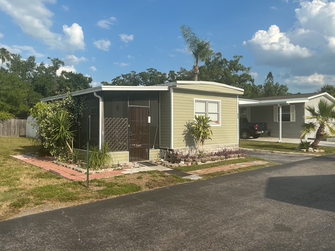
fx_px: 281
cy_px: 126
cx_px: 168
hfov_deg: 61.7
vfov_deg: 48.2
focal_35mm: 29
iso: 25
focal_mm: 3
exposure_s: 1/1984
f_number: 1.8
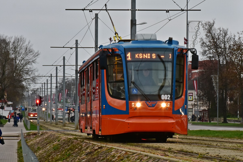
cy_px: 81
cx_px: 122
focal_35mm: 120
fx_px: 810
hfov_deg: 17.1
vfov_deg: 11.4
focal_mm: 80
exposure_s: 1/50
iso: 400
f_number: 10
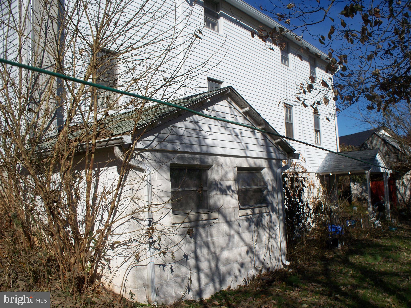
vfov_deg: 39.7
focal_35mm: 36
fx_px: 427
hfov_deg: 51.4
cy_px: 154
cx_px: 206
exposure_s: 1/800
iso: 64
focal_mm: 7.54
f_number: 5
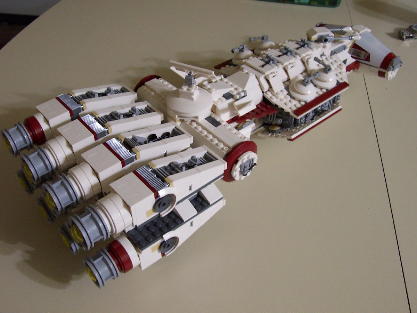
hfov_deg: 50.1
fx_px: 446
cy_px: 156
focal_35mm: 37
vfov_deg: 38.7
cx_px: 208
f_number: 2.8
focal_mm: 5.6
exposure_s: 1/10
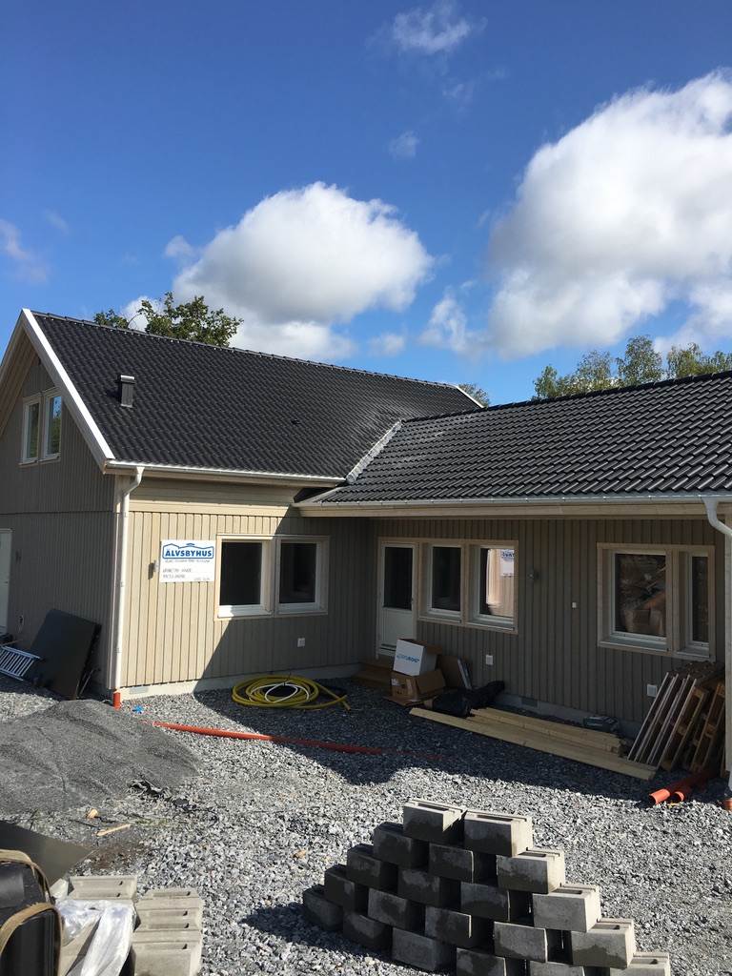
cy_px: 488
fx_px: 818
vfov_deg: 61.7
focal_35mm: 29
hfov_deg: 48.2
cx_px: 366
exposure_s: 1/1637
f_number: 2.2
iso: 25
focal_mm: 4.15
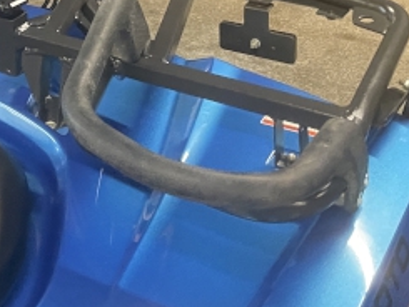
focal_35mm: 85
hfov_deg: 22.0
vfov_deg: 16.4
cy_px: -102
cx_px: -15
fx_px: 1005
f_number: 1.6
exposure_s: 1/40
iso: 400
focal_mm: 4.2
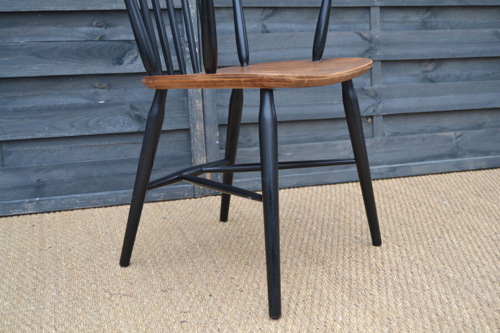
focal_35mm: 45
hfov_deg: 43.6
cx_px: 250
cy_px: 166
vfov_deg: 29.9
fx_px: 625
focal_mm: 30
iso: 400
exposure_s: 1/60
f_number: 4.2
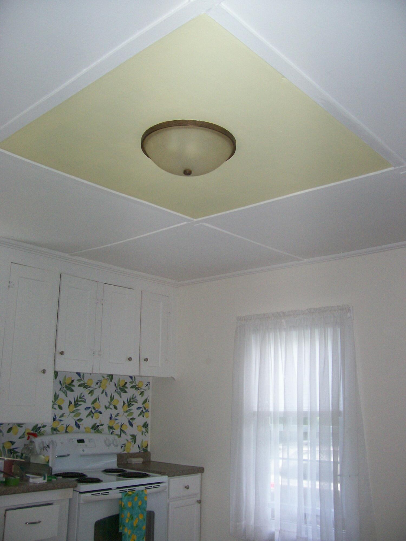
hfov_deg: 41.8
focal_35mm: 34
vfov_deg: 54.0
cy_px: 270
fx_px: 532
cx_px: 203
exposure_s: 1/112
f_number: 2.7
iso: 140
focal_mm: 5.6
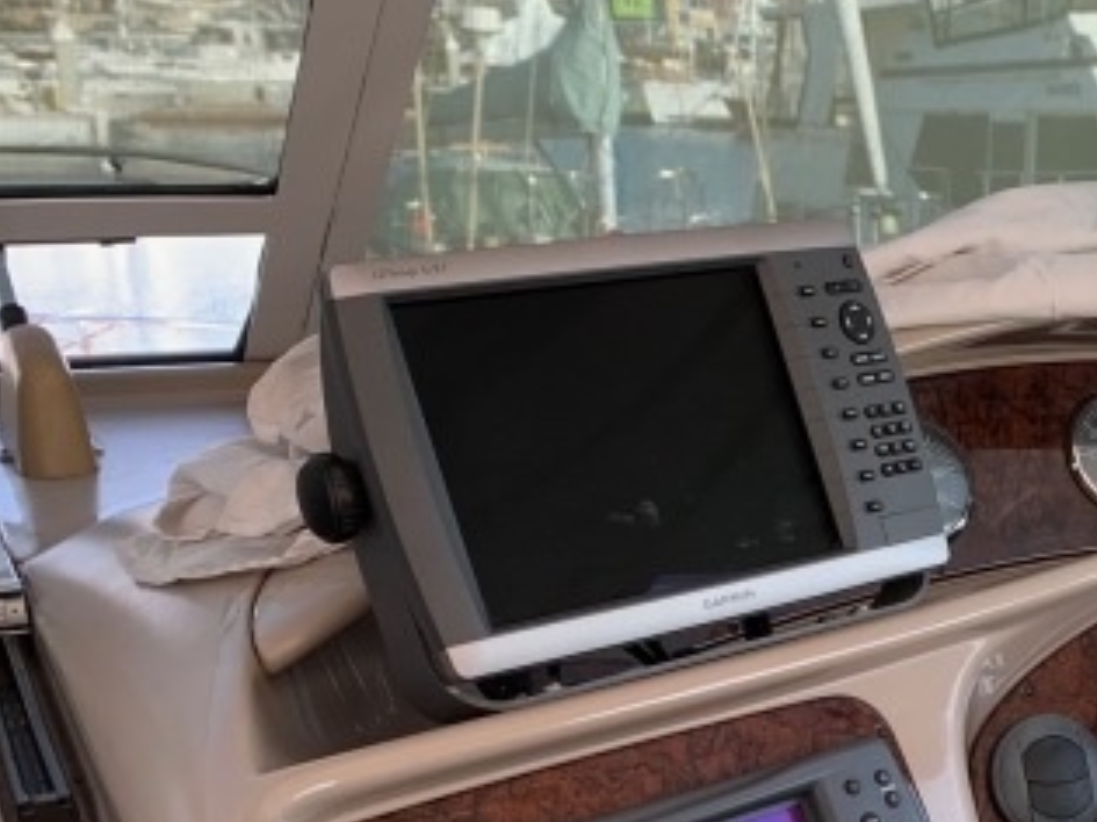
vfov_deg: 21.8
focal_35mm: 66
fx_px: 2091
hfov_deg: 27.0
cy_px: 711
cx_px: 1208
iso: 25
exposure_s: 1/167
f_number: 1.8
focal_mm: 4.25
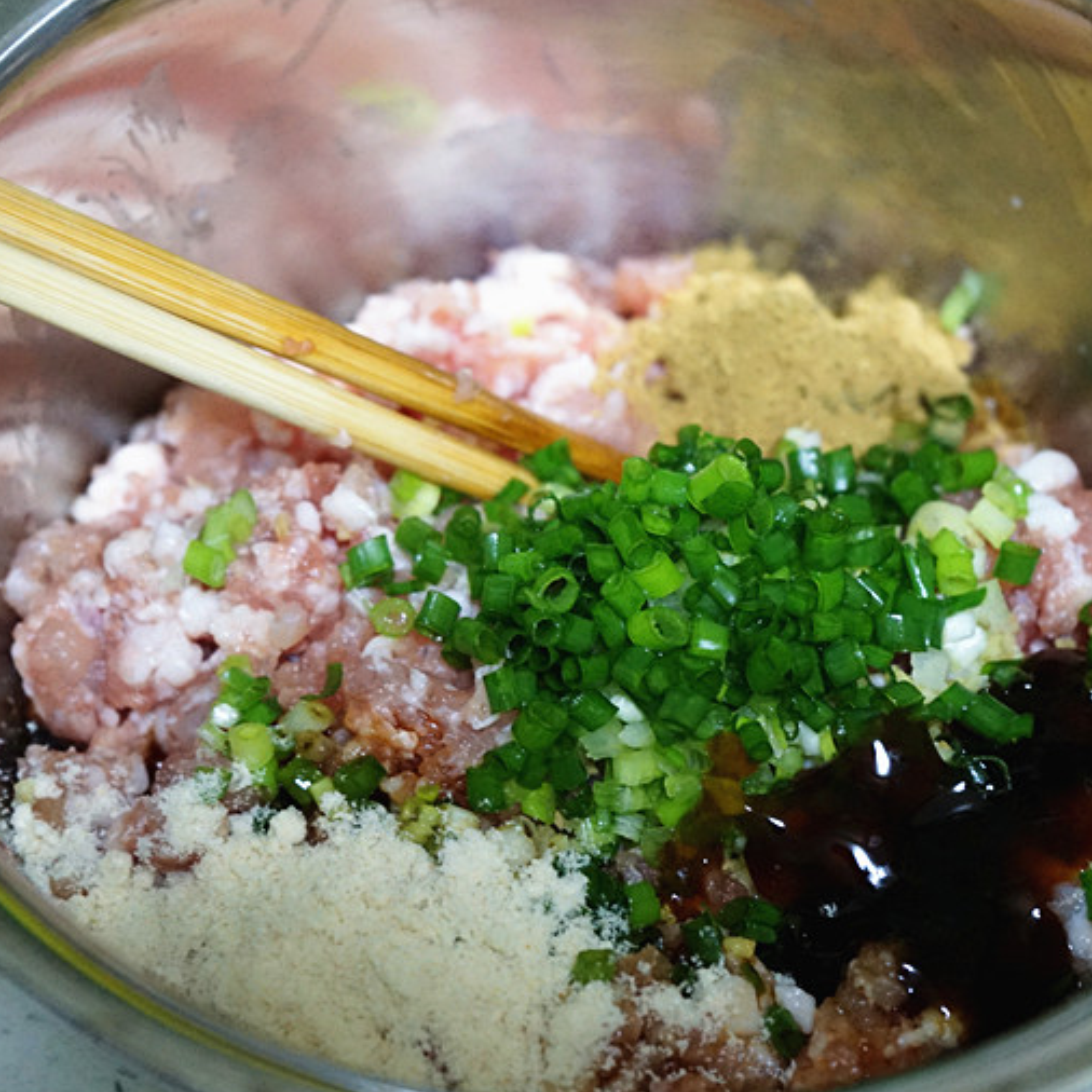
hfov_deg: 21.1
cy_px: 536
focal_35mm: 82
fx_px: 2927
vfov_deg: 21.1
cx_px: 576
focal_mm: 61
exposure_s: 1/25
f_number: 5.6
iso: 6400
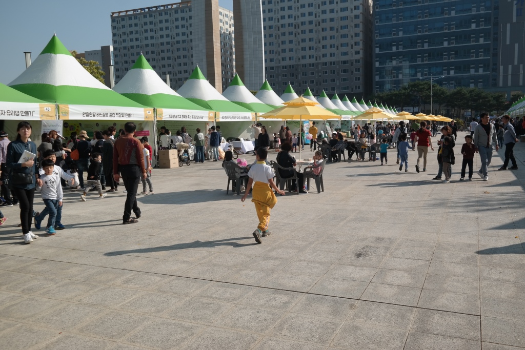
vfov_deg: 43.6
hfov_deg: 61.9
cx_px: 262
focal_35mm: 30
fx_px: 438
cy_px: 175
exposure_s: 1/320
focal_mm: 20
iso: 100
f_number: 7.1
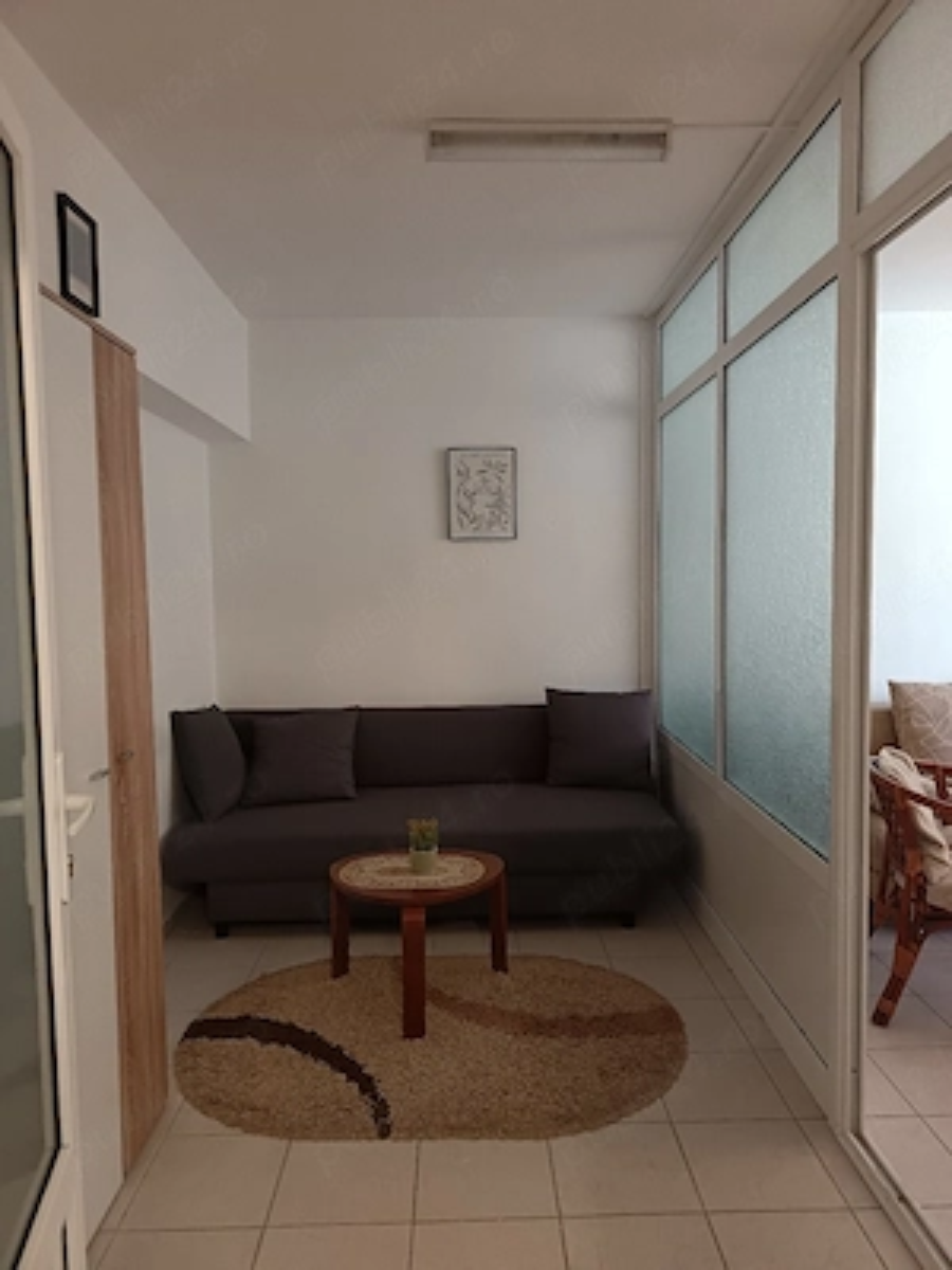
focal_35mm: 24
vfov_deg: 71.6
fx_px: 880
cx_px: 476
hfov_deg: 56.8
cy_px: 635
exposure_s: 1/25.1
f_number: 1.75
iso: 2001
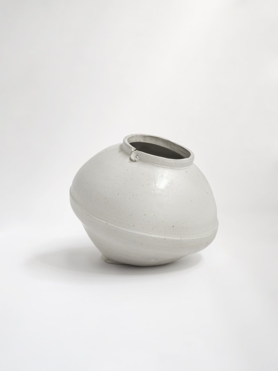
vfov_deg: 30.7
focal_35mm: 63
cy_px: 186
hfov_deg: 23.3
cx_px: 139
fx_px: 674
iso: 100
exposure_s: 1.5
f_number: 11
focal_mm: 80
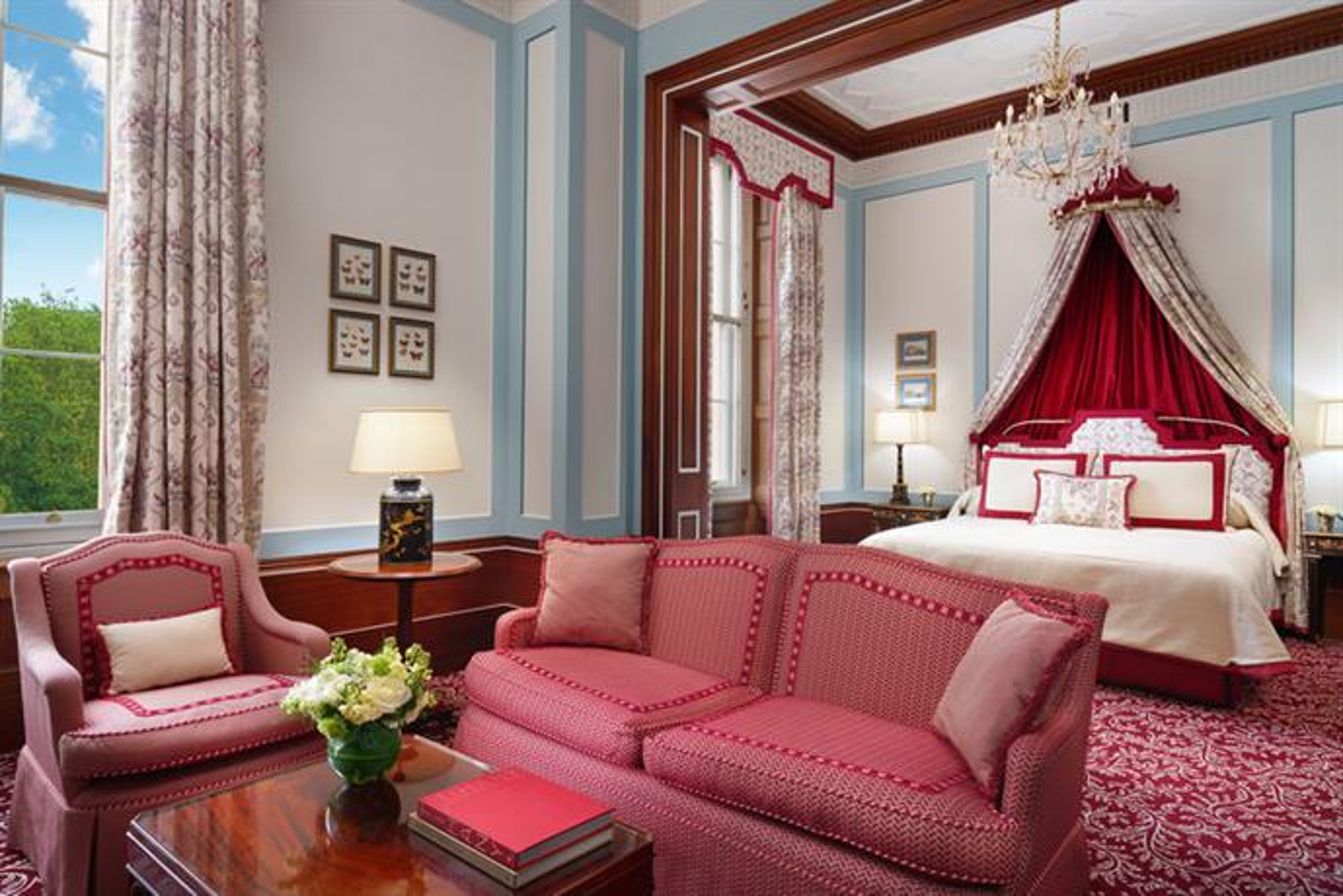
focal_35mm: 21
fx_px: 784
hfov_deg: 81.2
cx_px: 672
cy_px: 448
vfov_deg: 59.5
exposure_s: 8
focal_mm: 21
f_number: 16
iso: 50
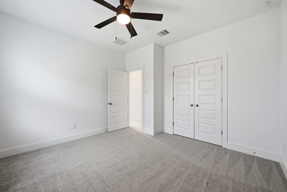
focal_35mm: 14
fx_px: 112
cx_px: 144
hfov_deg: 104.3
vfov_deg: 81.2
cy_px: 96
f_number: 8
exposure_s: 1/20
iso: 100
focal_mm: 14
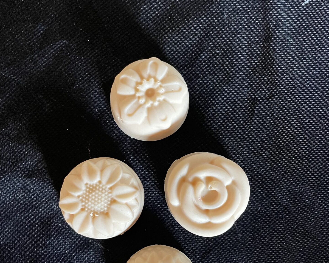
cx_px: 164
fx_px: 331
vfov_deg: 43.0
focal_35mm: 34
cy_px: 163
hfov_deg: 52.9
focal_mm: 4.2
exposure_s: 1/52
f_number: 1.6
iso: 500
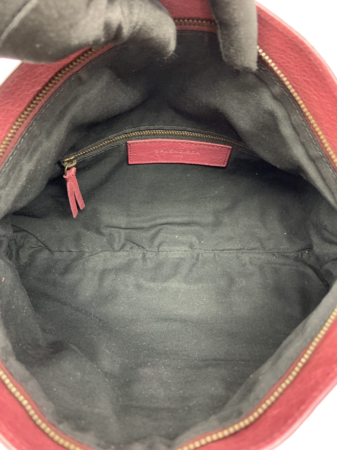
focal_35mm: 26
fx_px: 337
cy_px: 225
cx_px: 168
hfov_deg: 53.1
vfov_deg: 67.3
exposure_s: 1/33
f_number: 1.8
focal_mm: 4.25
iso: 320
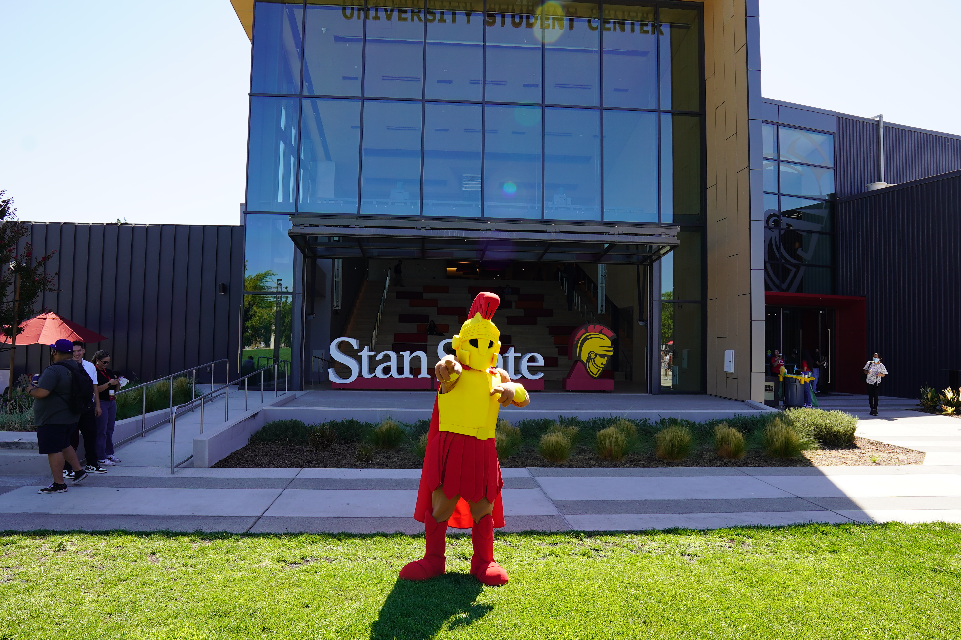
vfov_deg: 53.1
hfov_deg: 73.7
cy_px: 320
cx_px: 480
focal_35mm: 24
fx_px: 641
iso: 100
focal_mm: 16
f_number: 7.1
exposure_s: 1/100
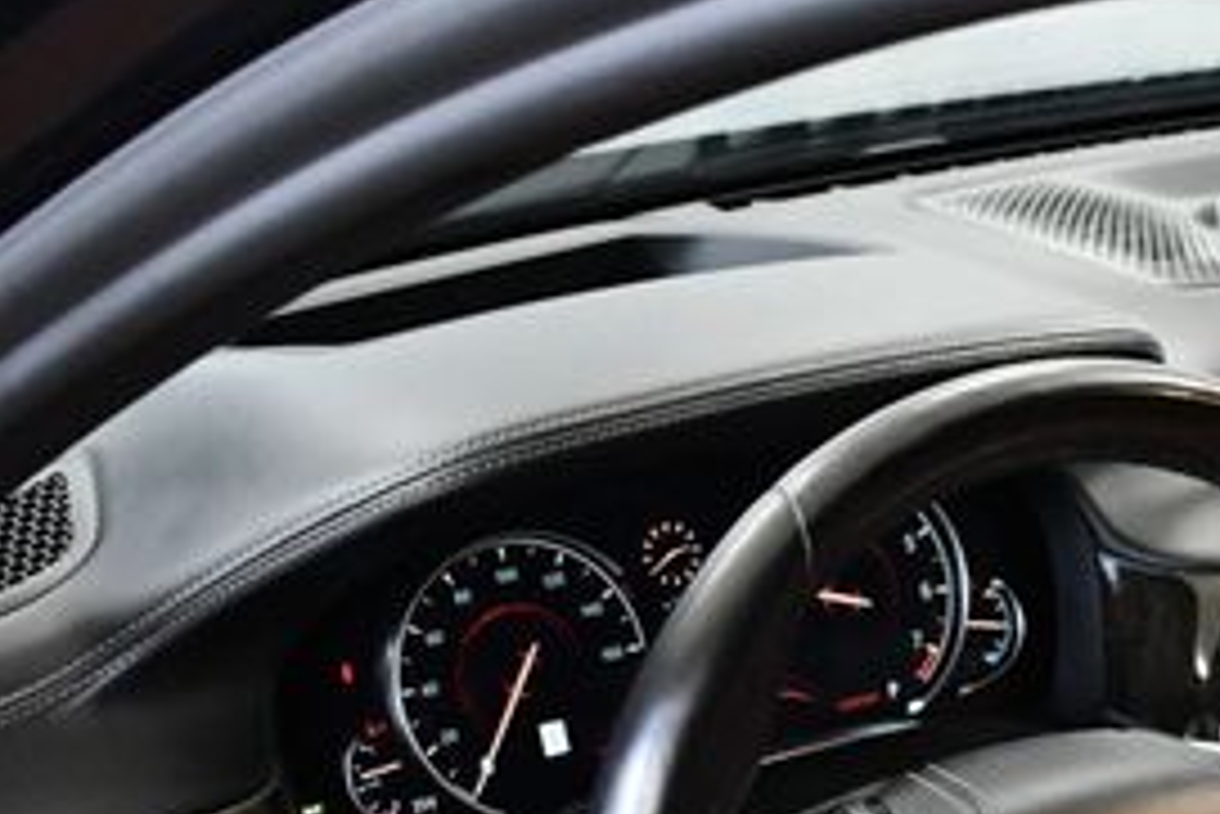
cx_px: 1220
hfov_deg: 22.9
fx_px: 2882
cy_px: 863
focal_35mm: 85
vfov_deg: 15.7
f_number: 3.5
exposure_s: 1/125
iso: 3200
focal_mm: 18
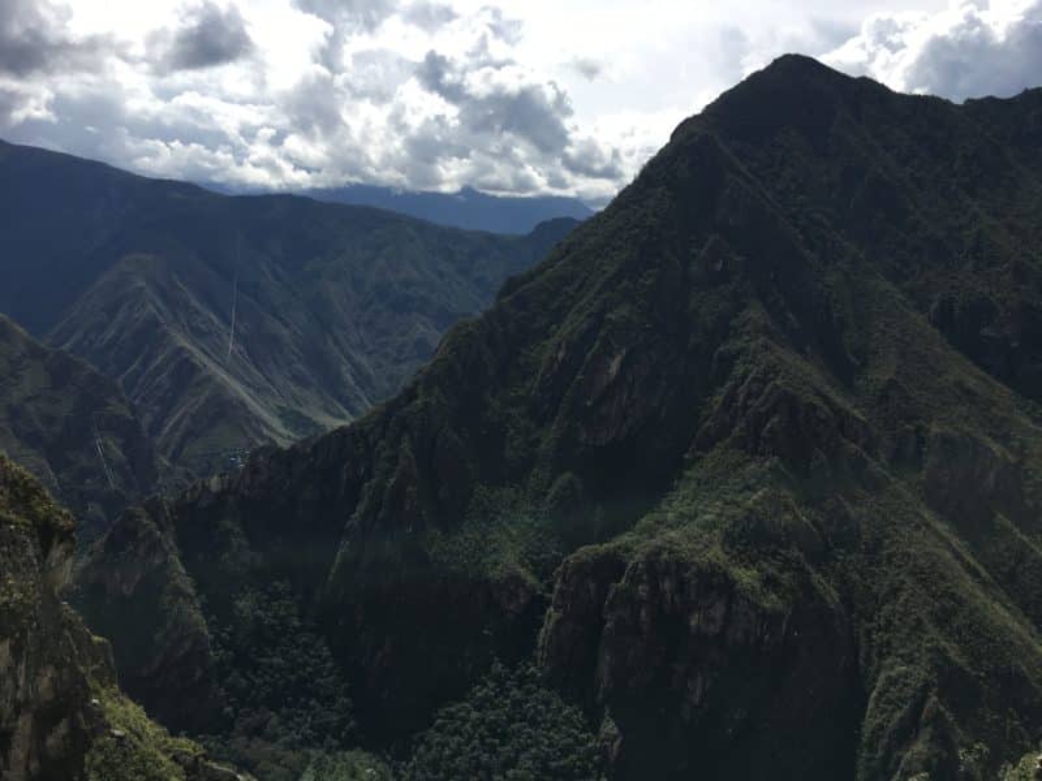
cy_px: 390
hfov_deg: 61.7
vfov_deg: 48.2
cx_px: 521
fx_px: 873
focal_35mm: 29
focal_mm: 4.15
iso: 25
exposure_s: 1/2198
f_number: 2.2
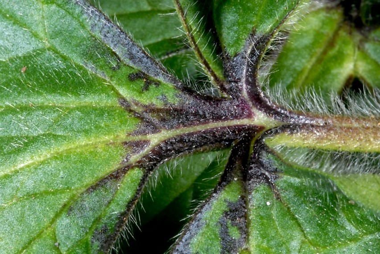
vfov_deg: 8.7
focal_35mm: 158
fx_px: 1664
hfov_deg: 13.0
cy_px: 127
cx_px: 190
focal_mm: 105
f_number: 29
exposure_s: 1/250
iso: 500
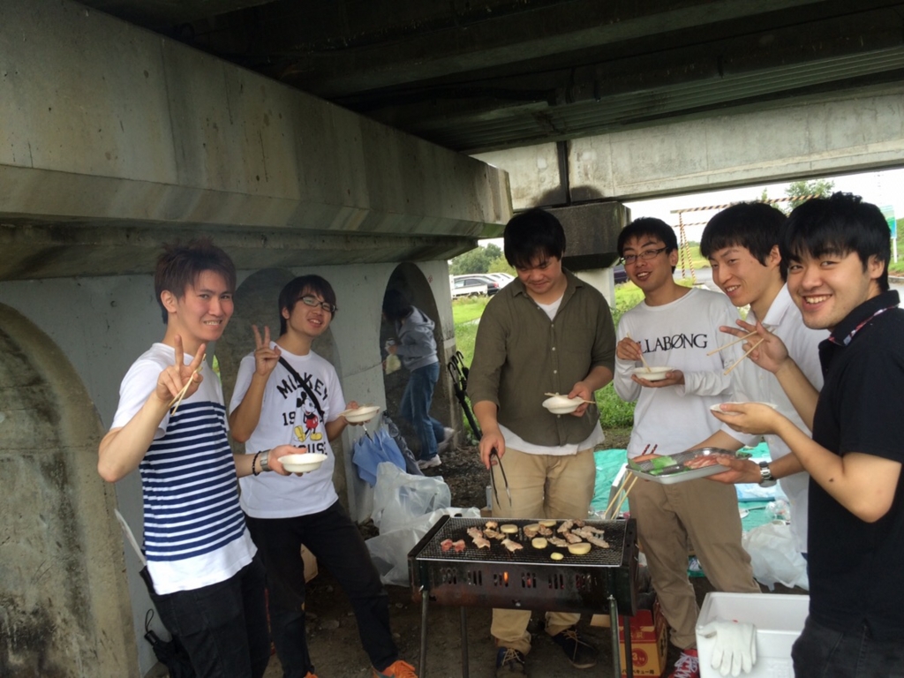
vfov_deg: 48.2
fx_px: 757
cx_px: 452
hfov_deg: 61.7
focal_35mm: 29
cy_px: 339
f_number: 2.2
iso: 32
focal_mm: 4.15
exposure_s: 1/120
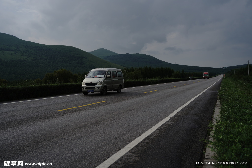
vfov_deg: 36.9
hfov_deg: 53.1
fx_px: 252
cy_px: 84
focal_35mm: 36
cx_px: 126
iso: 50
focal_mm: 36
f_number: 2.8
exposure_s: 1/2000
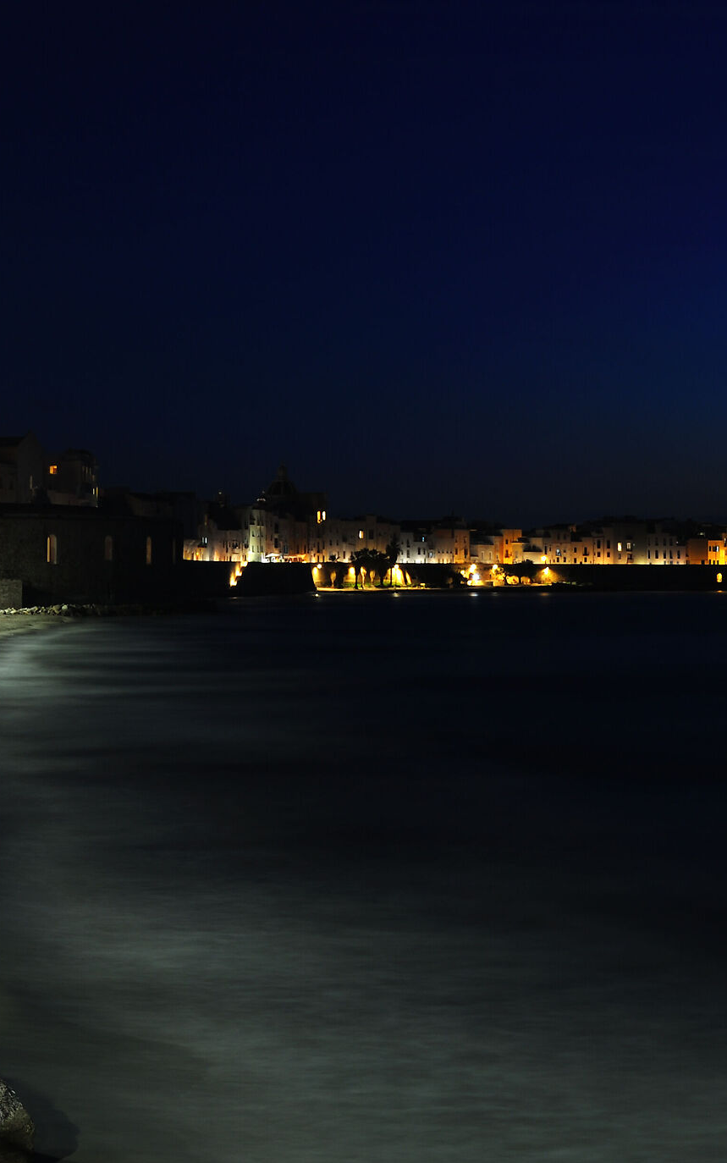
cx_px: 380
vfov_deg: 25.8
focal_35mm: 80
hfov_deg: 16.3
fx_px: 2536
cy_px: 546
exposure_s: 25
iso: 200
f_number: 10
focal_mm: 30
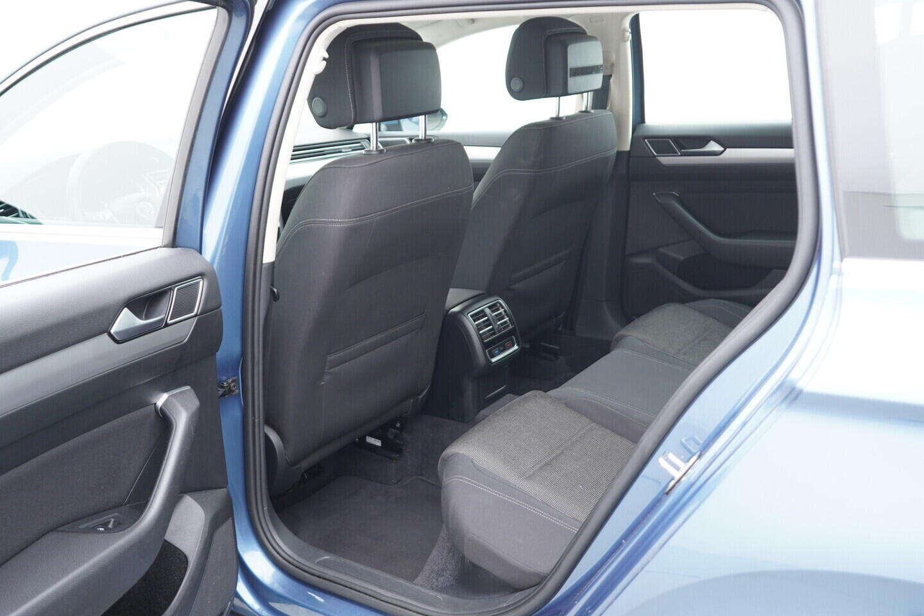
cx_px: 462
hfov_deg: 53.1
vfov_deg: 36.9
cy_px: 308
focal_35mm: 36
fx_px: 924
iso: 320
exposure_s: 1/40
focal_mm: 24
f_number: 2.8
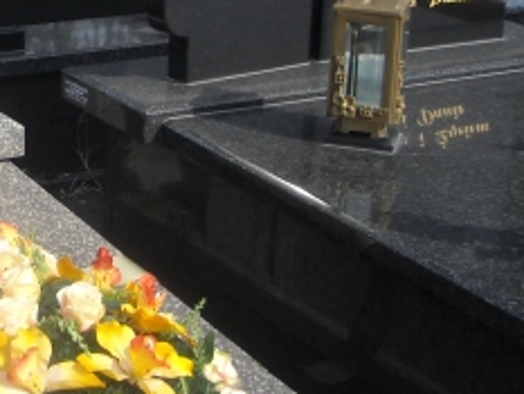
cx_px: -166
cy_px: 9
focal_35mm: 96
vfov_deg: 15.2
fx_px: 1454
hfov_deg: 18.9
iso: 64
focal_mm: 5.7
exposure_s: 1/218
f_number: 5.6
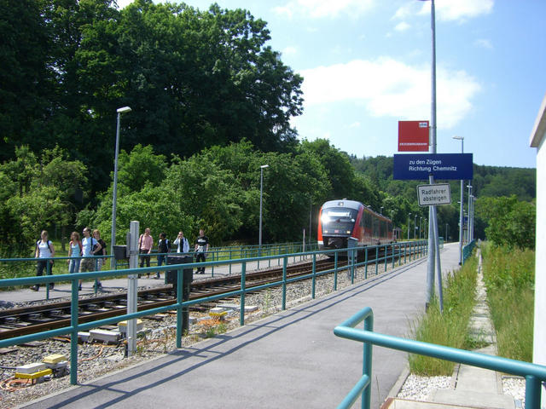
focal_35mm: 38
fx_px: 599
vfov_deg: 37.7
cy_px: 204
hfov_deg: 49.0
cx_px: 273
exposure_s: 1/400
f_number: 4.3
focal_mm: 6.2
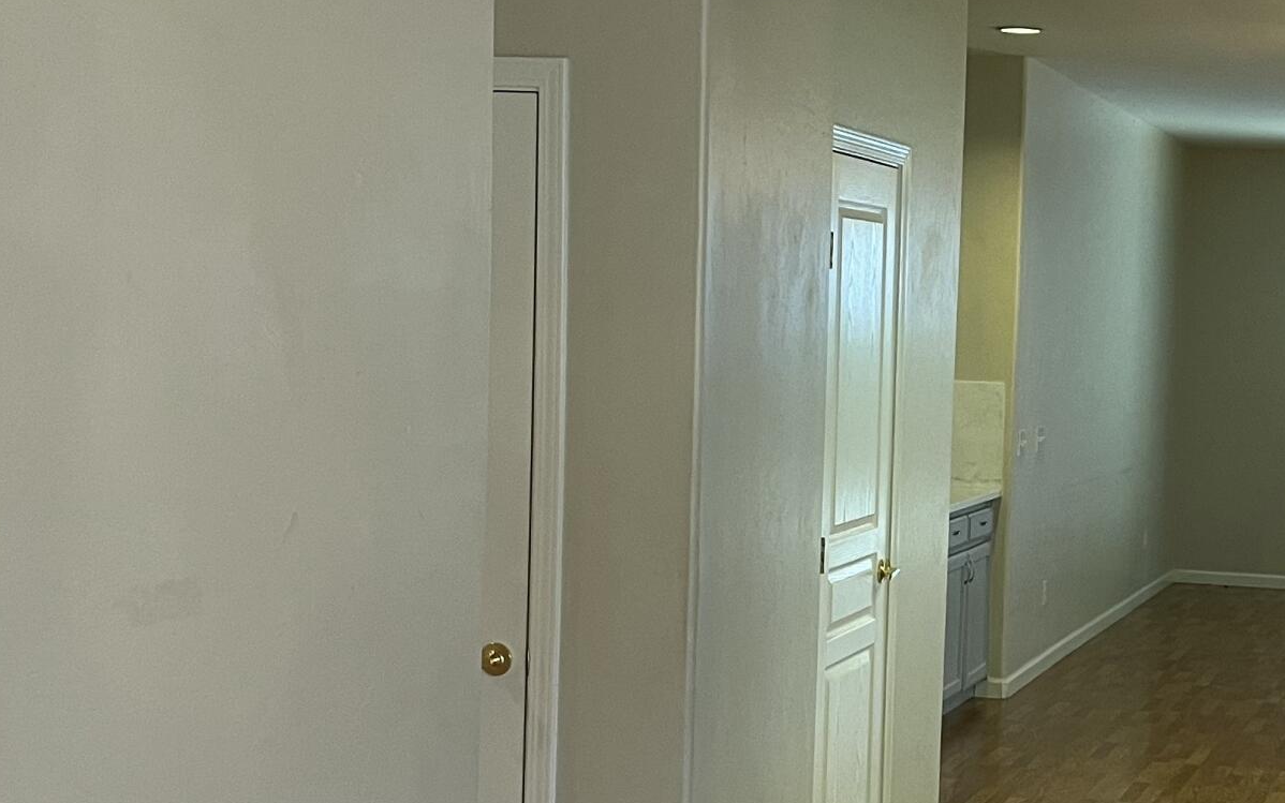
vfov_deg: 18.9
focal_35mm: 69
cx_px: 930
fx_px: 2417
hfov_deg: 29.4
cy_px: 490
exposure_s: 1/60
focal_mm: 5.1
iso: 125
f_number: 1.6
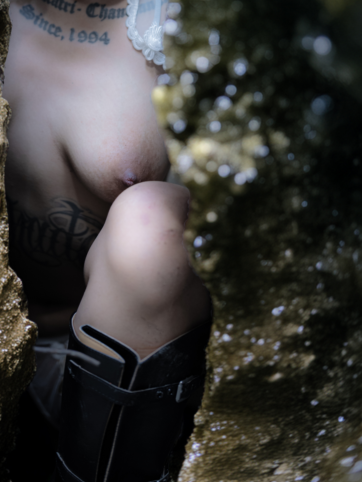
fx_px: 1199
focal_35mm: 86
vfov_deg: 22.3
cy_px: 58
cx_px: 139
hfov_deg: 17.1
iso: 400
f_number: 1.4
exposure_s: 1/200
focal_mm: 50
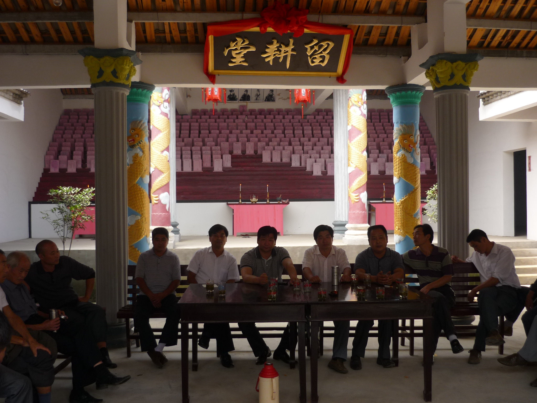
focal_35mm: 33
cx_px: 268
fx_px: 512
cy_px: 202
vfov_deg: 42.9
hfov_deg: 55.4
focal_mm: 5.5
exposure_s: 1/200
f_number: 2.8
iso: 100
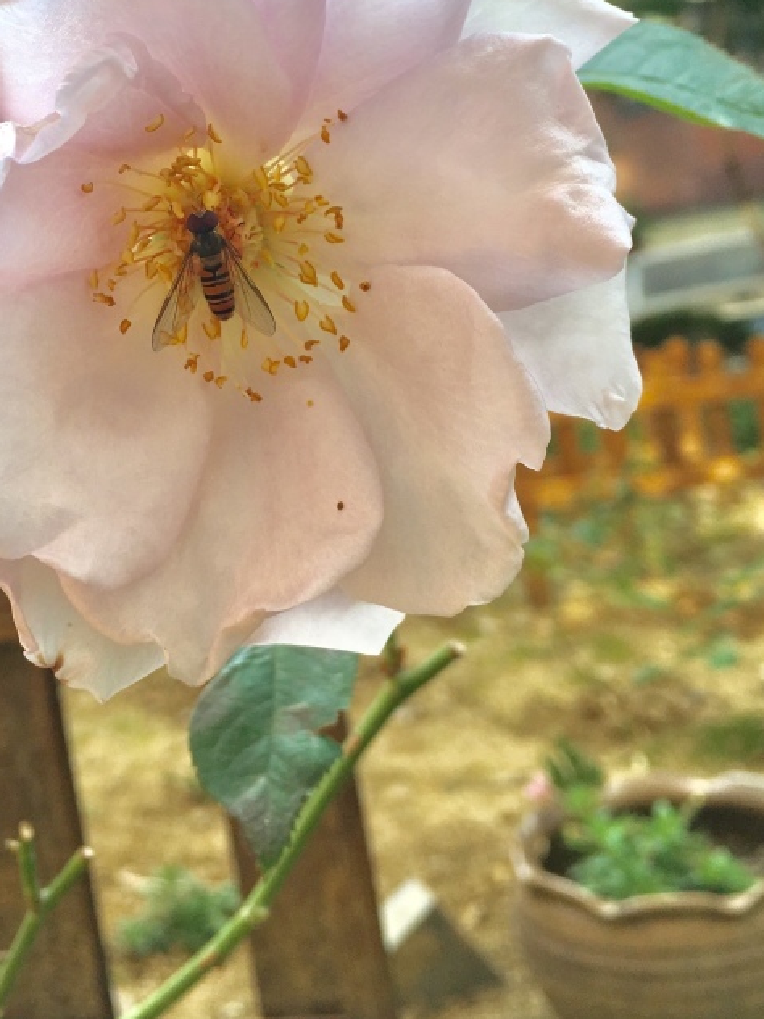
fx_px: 1383
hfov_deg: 30.7
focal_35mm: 47
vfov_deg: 39.9
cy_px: 337
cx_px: 280
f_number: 2.2
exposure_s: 1/382
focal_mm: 4.15
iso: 25
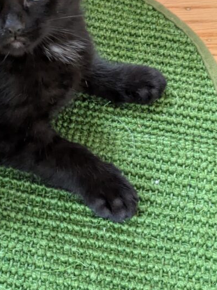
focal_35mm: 105
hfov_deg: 13.9
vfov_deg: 18.7
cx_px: -2
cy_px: 152
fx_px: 877
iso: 446
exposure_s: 1/24
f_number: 1.89
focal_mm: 5.43
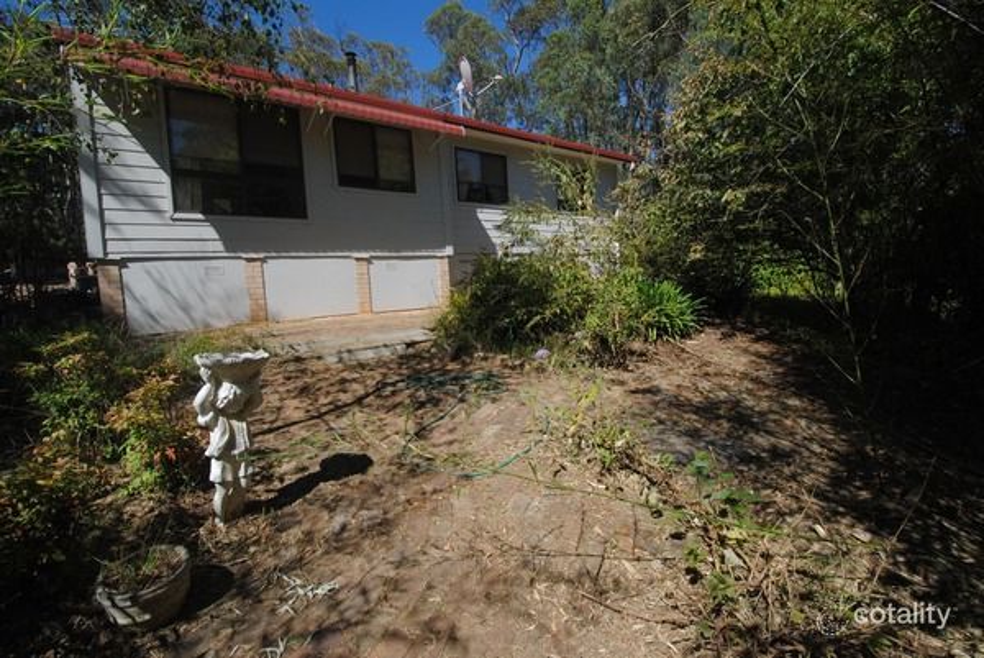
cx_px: 492
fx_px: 410
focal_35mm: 15
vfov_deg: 77.4
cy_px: 329
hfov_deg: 100.3
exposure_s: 1/250
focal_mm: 10
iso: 100
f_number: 8
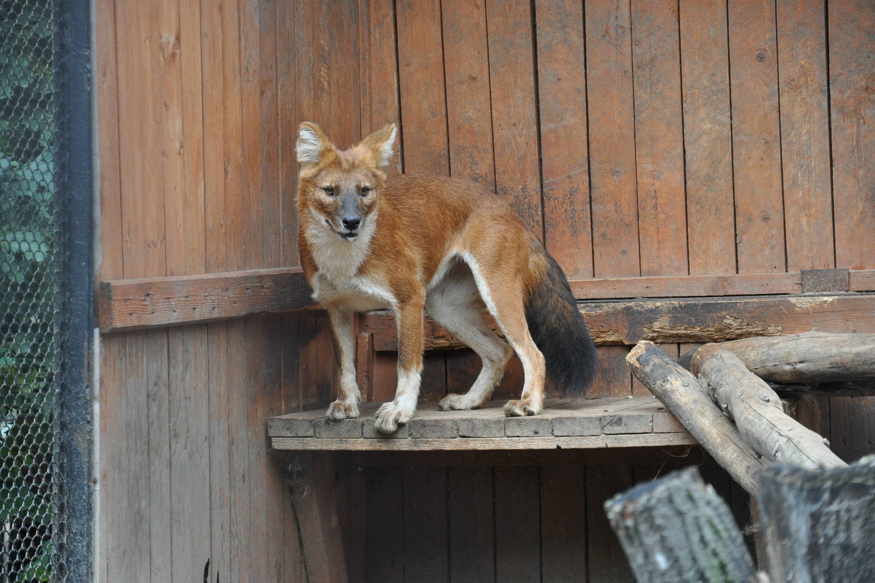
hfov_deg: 13.0
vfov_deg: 8.7
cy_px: 292
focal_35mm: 159
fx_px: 3853
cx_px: 435
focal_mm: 105
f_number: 5.6
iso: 800
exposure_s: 1/250
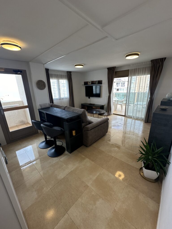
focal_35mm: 14
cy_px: 114
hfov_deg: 85.7
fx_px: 93
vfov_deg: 102.1
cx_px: 86
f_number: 2.2
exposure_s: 1/100
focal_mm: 2.22
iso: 80
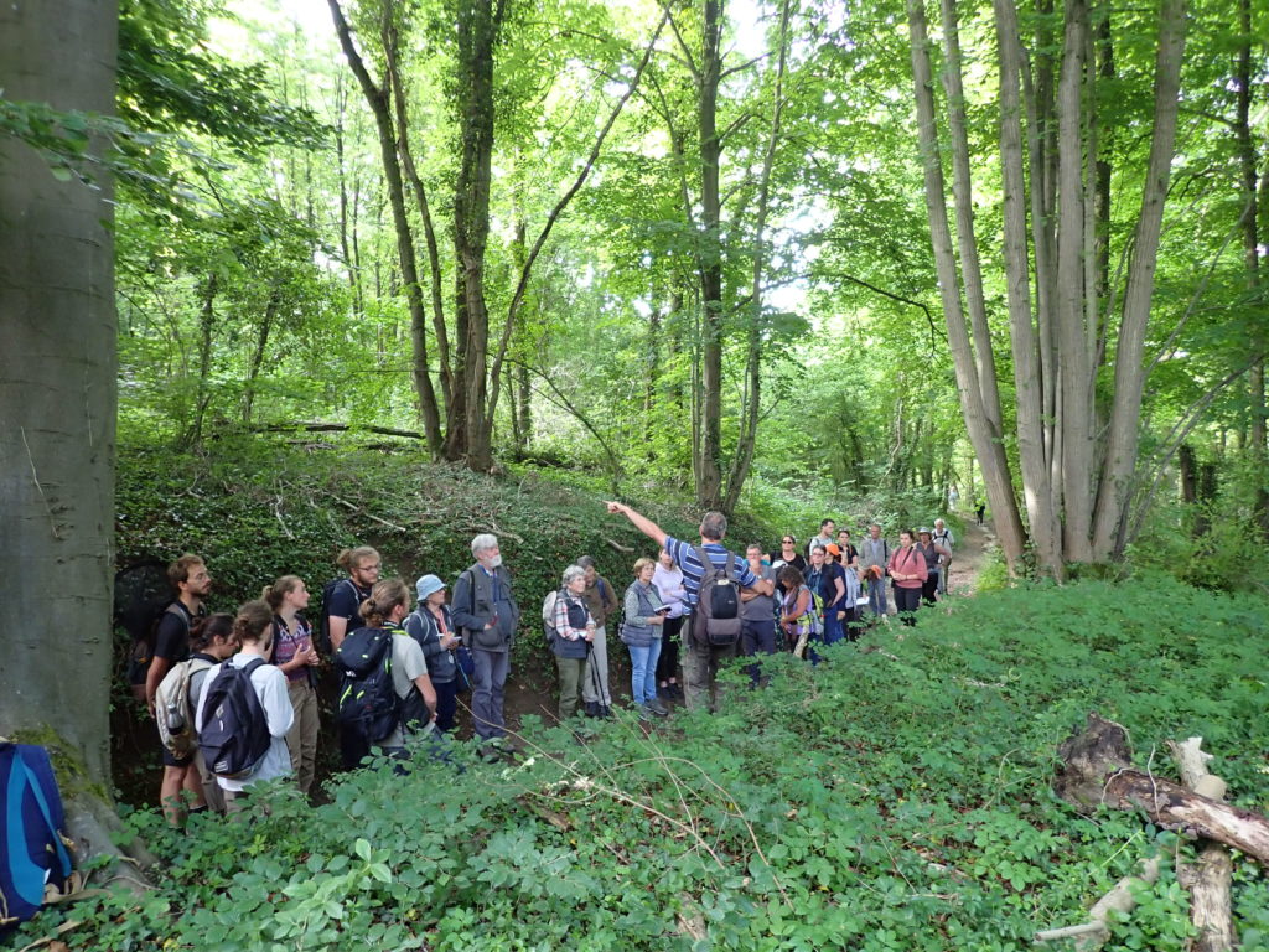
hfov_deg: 69.4
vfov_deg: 54.9
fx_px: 916
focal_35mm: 25
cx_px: 634
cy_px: 476
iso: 200
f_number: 2
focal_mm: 4.5
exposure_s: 1/40
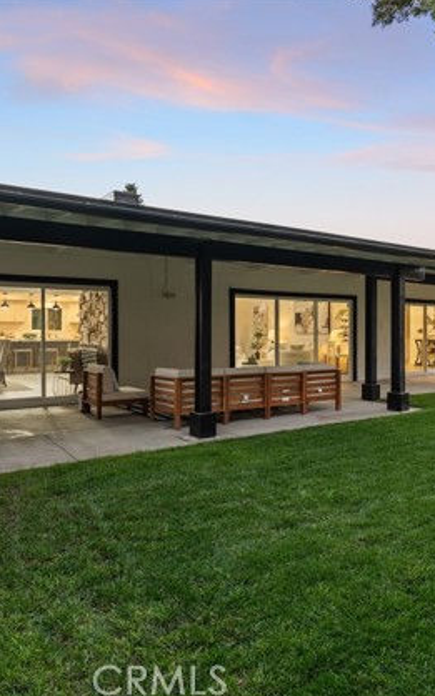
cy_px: 349
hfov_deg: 47.1
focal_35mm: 26
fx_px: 498
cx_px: 238
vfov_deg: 69.9
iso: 160
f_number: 8
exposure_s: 1/3
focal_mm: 16.8
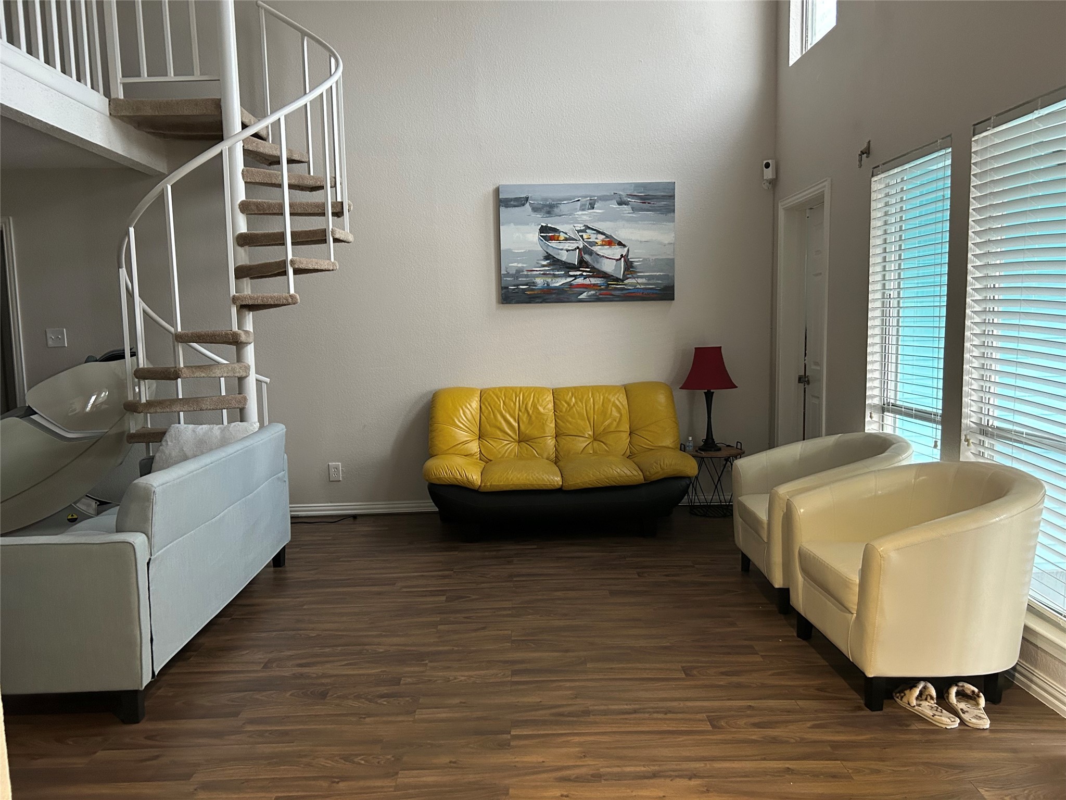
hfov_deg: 67.3
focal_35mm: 26
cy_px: 400
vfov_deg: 53.1
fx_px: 801
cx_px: 533
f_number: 1.5
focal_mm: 5.7
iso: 400
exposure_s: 1/40
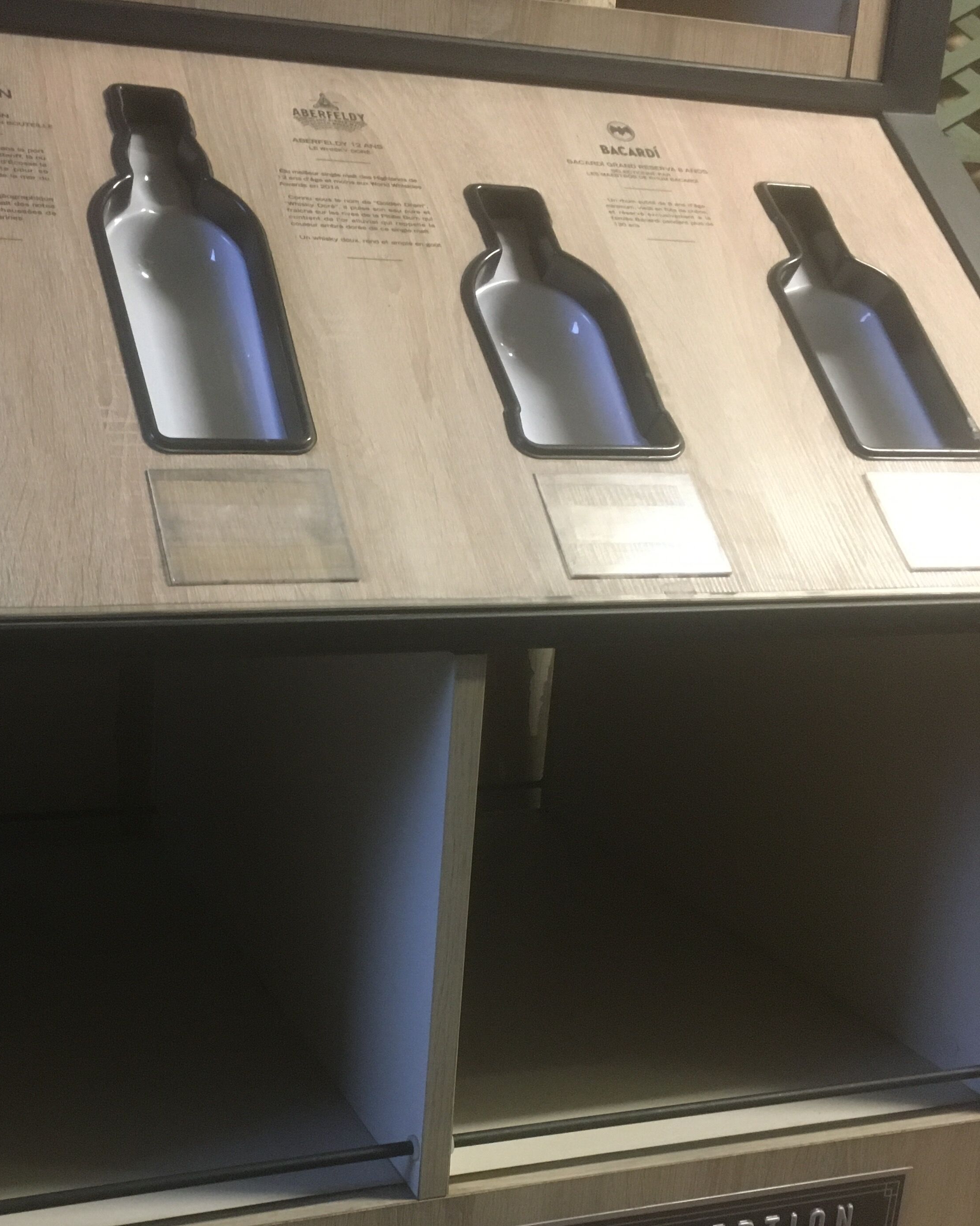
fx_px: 1487
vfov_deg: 44.1
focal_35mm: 41
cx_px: 317
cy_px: 824
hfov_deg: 36.1
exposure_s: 1/17
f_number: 2.2
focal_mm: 4.15
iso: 400
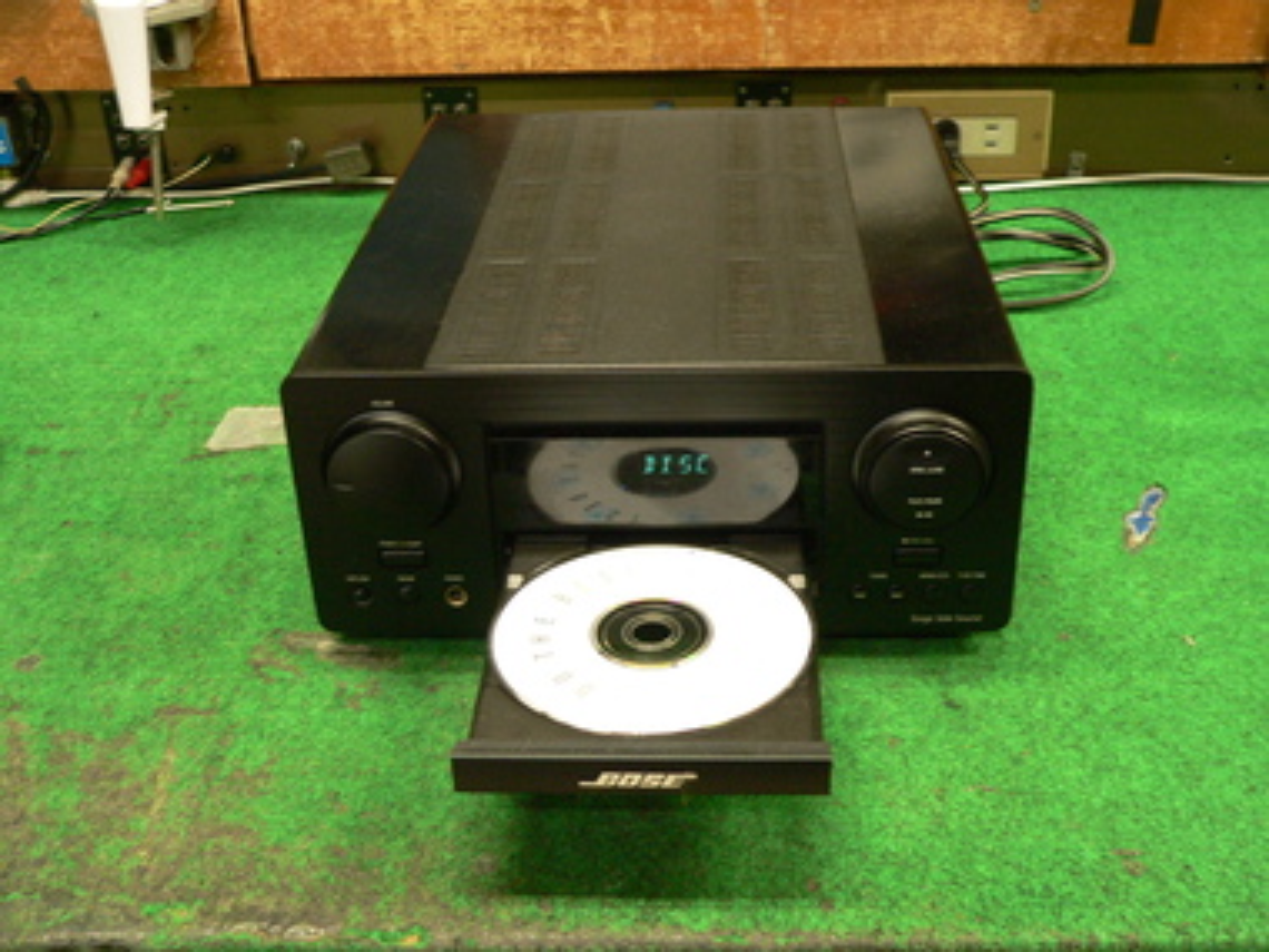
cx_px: 634
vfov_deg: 34.3
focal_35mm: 42
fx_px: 1540
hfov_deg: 44.8
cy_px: 476
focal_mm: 7
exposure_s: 1/10
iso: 200
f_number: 2.8
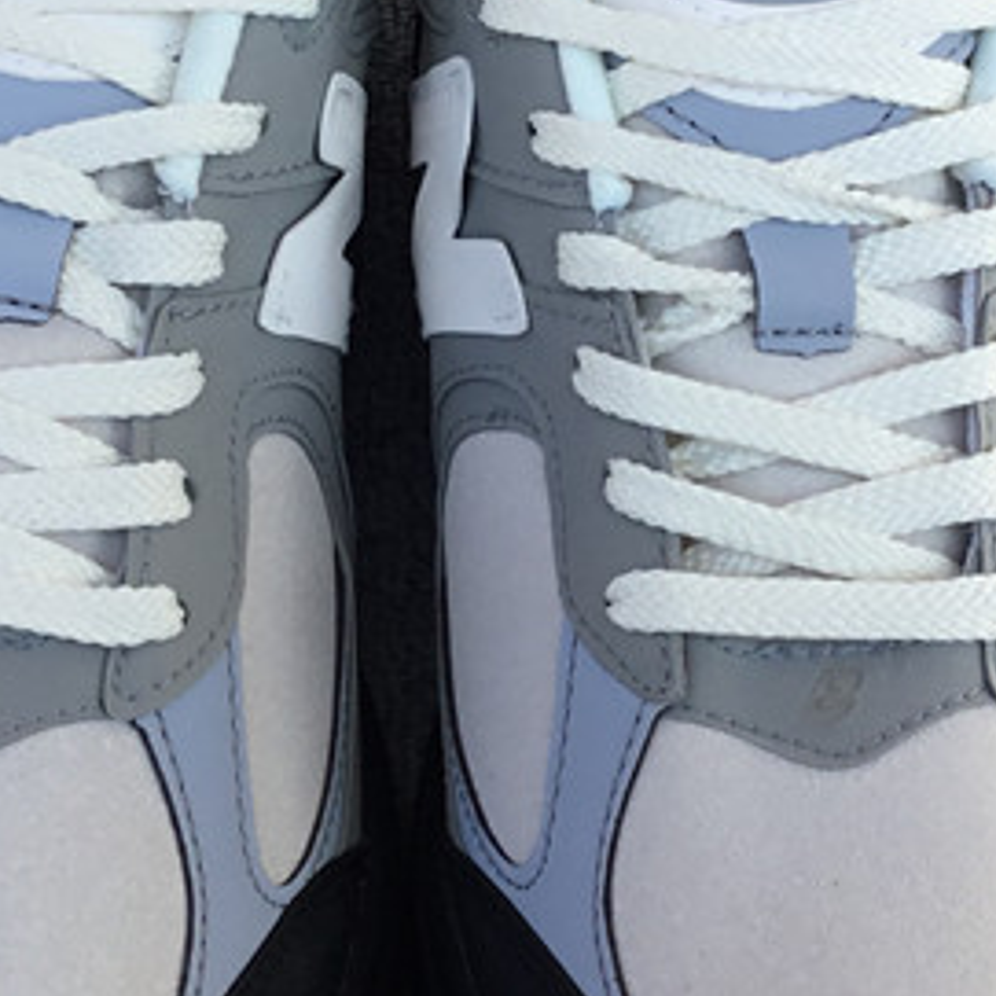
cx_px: 467
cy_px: 421
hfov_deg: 19.1
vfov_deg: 19.1
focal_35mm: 91
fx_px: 2962
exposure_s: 1/395
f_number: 2.4
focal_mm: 3.3
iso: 25
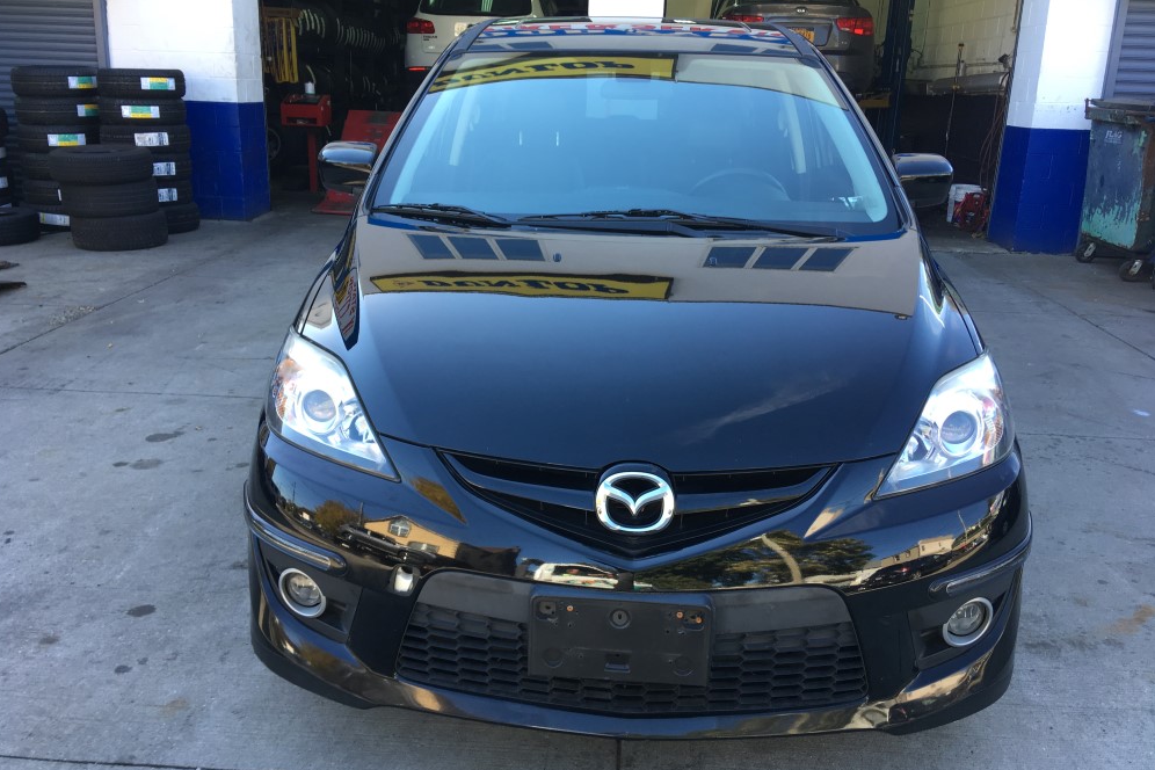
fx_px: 995
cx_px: 567
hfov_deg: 60.3
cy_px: 370
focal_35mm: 31
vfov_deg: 42.3
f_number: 2.2
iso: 32
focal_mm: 4.15
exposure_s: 1/120
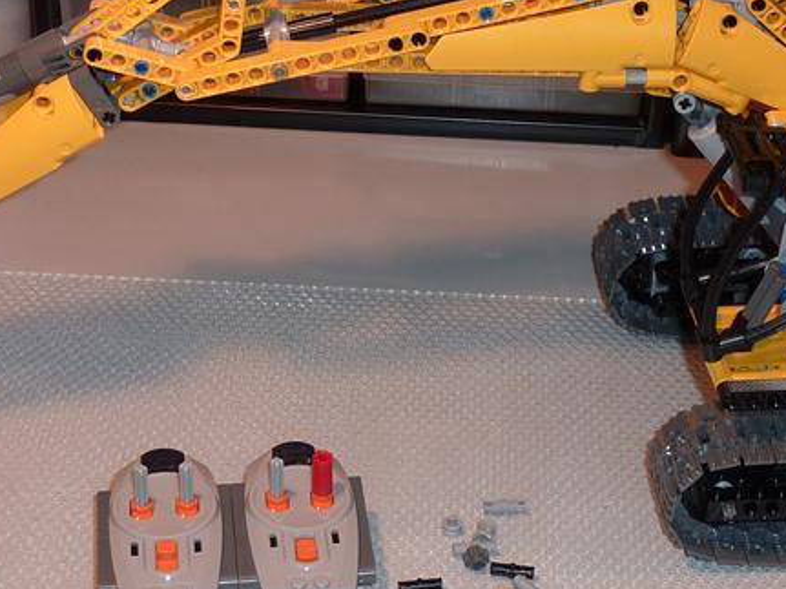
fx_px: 1998
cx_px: 503
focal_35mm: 88
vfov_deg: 16.8
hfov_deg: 22.2
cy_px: 332
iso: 100
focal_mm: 6.1
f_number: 3.6
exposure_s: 1/30
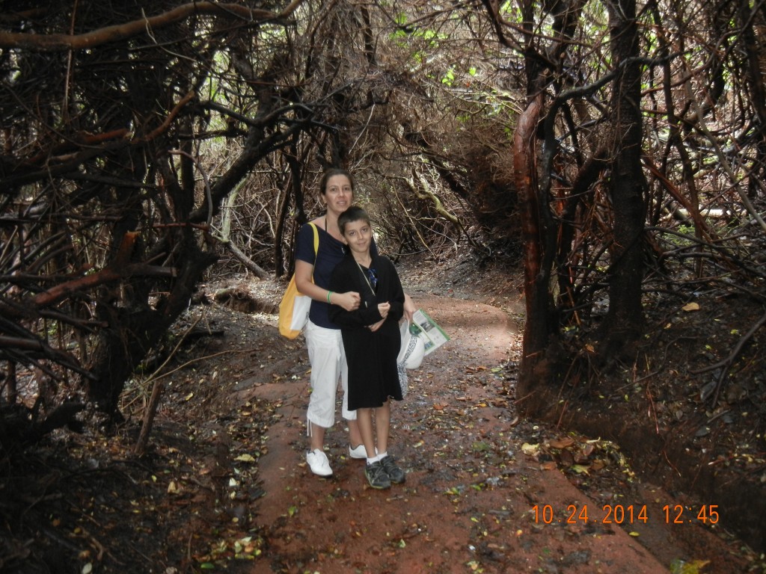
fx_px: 664
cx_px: 383
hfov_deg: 60.0
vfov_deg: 46.8
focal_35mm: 30
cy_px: 287
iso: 400
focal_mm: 5.4
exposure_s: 1/2
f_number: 3.5
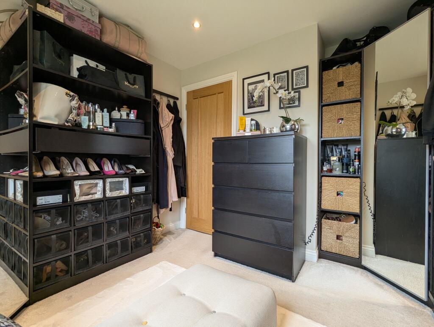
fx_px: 201
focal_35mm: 16
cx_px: 217
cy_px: 164
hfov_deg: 94.4
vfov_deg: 78.2
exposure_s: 1/23.8
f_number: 2.2
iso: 73
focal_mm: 2.35
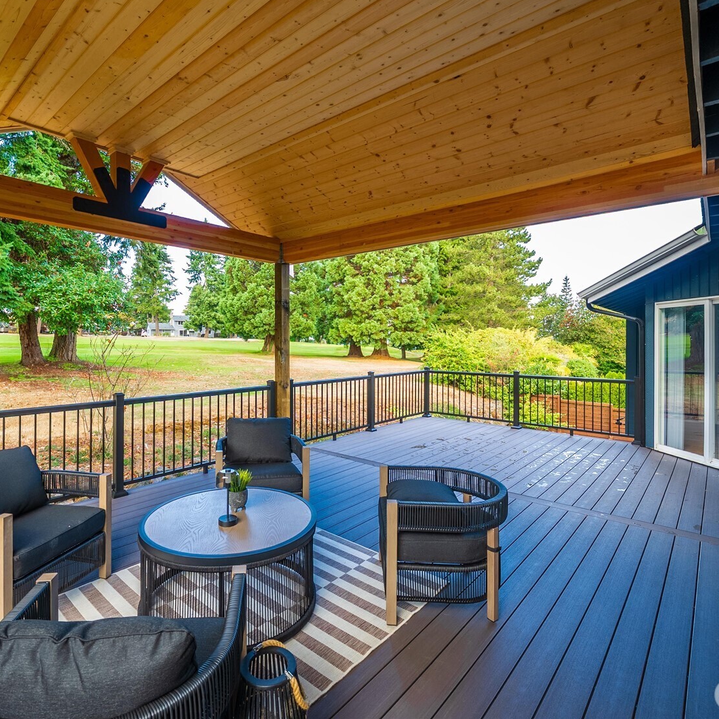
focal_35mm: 17
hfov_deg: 83.7
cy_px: 350
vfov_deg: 84.0
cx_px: 321
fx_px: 399
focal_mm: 13
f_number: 7.1
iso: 200
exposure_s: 1/30
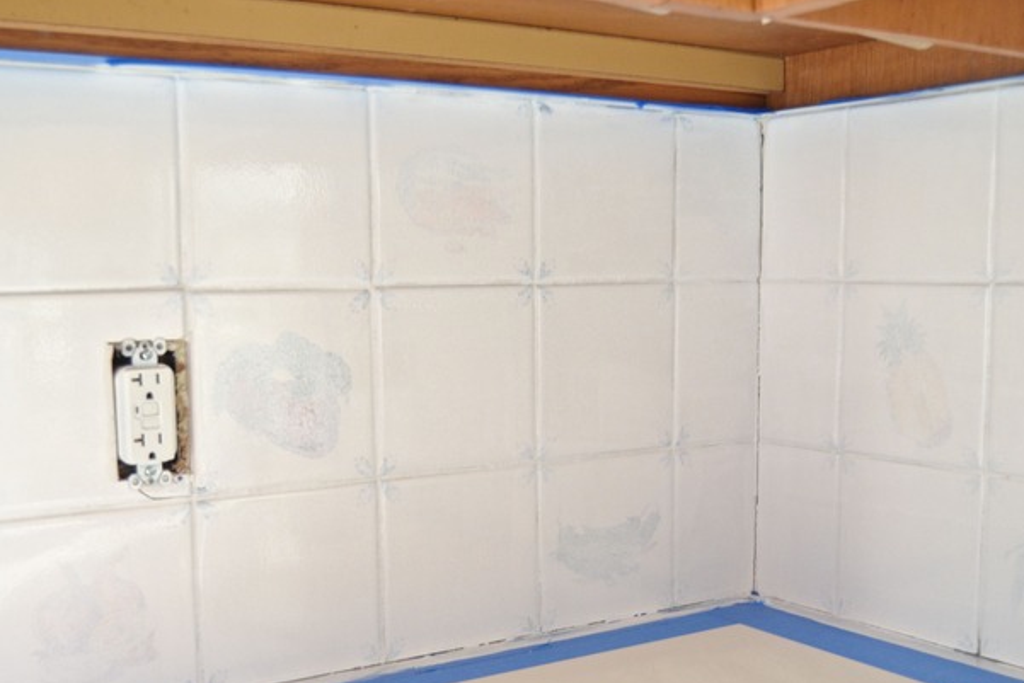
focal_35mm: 45
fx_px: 1270
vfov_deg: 30.0
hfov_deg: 43.9
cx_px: 474
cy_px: 410
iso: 1000
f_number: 3.8
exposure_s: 1/125
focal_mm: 23
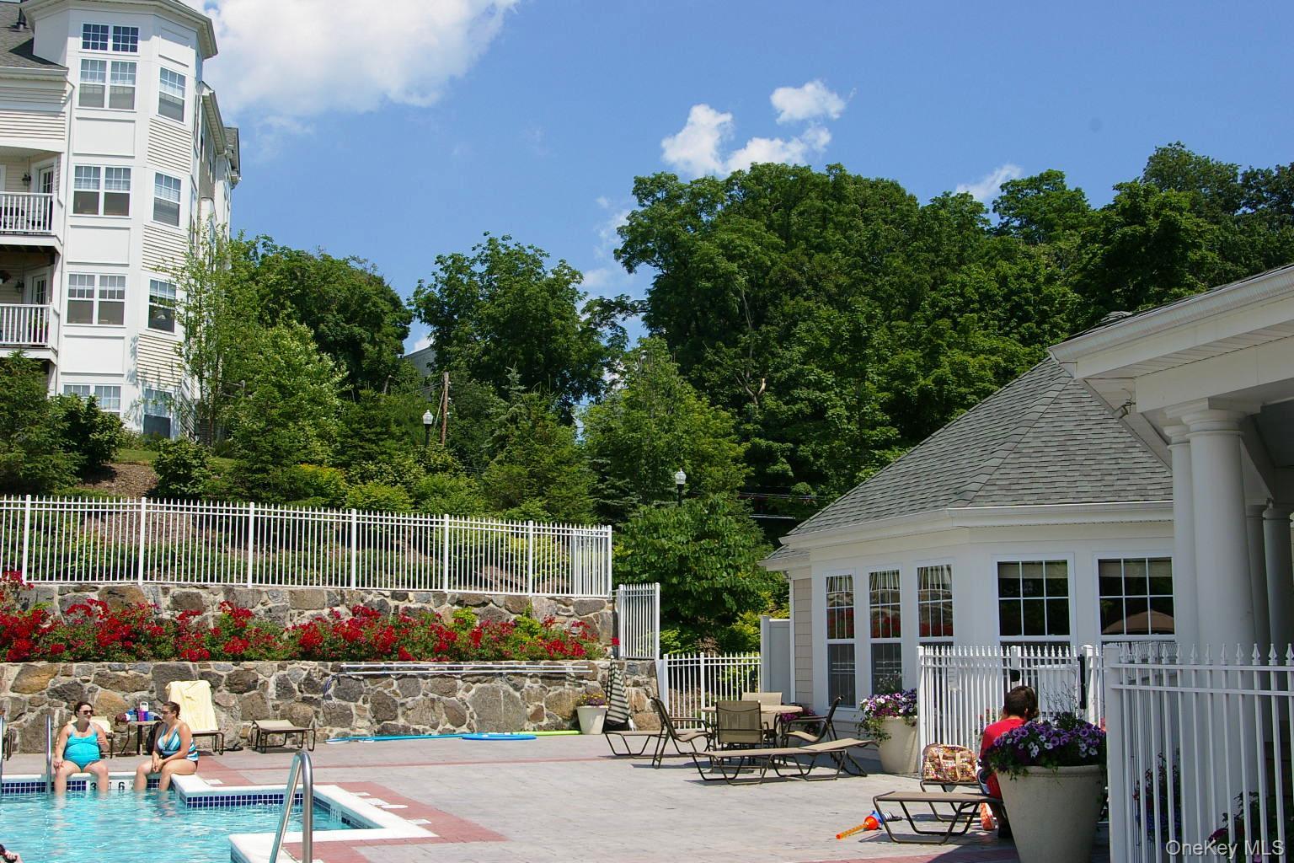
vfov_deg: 31.9
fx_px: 1510
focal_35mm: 42
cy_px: 432
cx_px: 647
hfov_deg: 46.4
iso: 200
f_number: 8
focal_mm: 28
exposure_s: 1/350
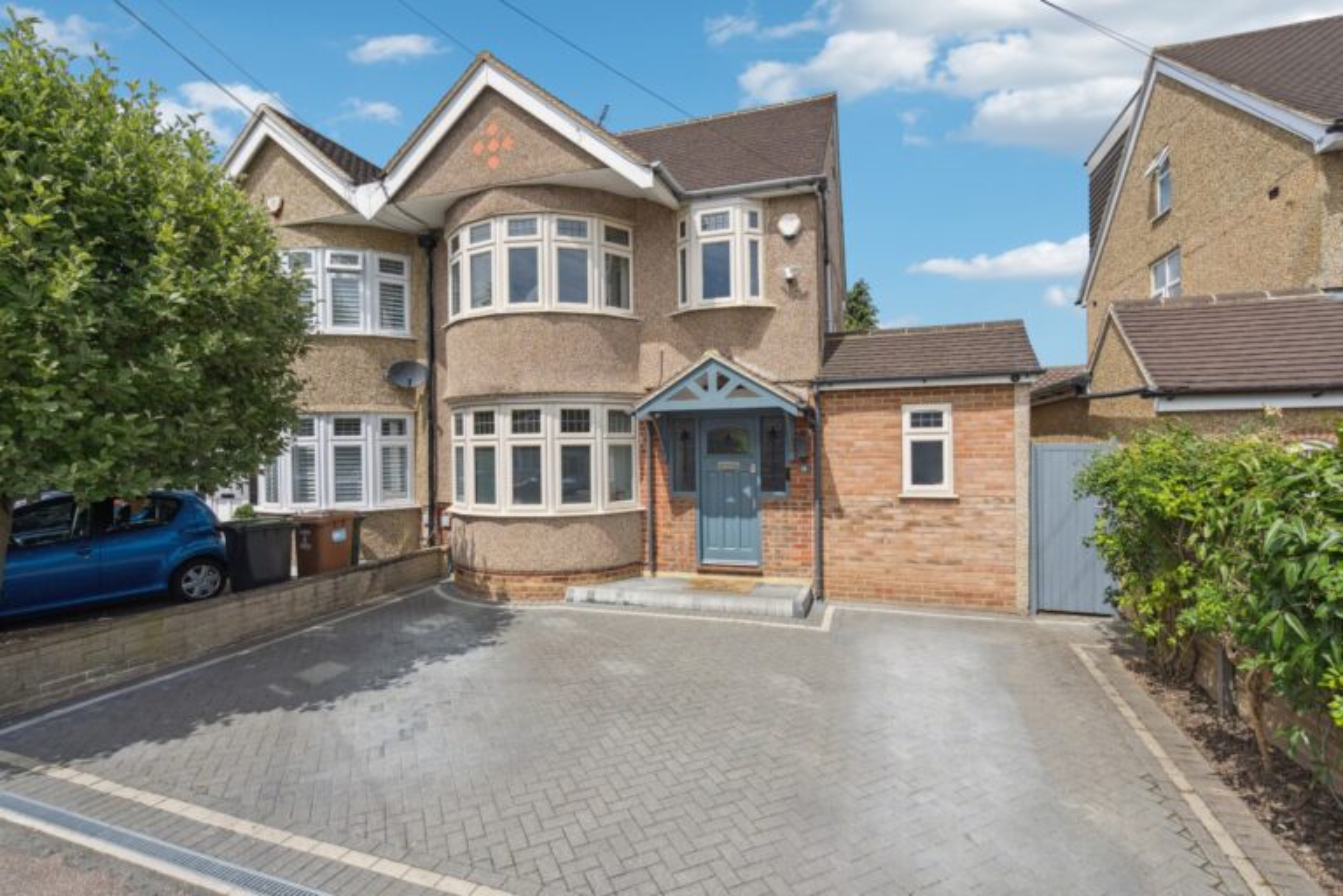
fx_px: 597
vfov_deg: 73.7
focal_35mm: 16
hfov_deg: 96.7
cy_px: 448
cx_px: 672
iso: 500
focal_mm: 16
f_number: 7.1
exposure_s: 1/2500
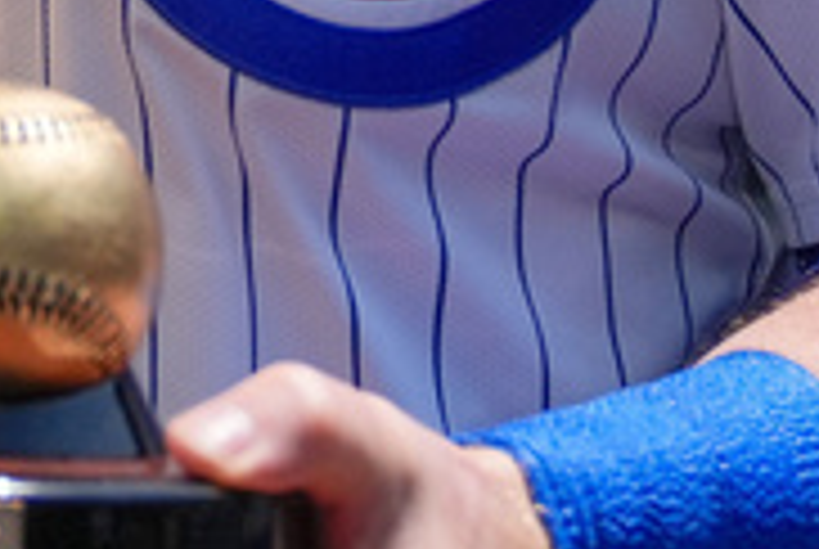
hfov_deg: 10.5
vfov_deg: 7.1
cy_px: -317
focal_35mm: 191
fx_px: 4352
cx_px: -261
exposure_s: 1/12800
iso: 400
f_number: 2.8
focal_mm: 34
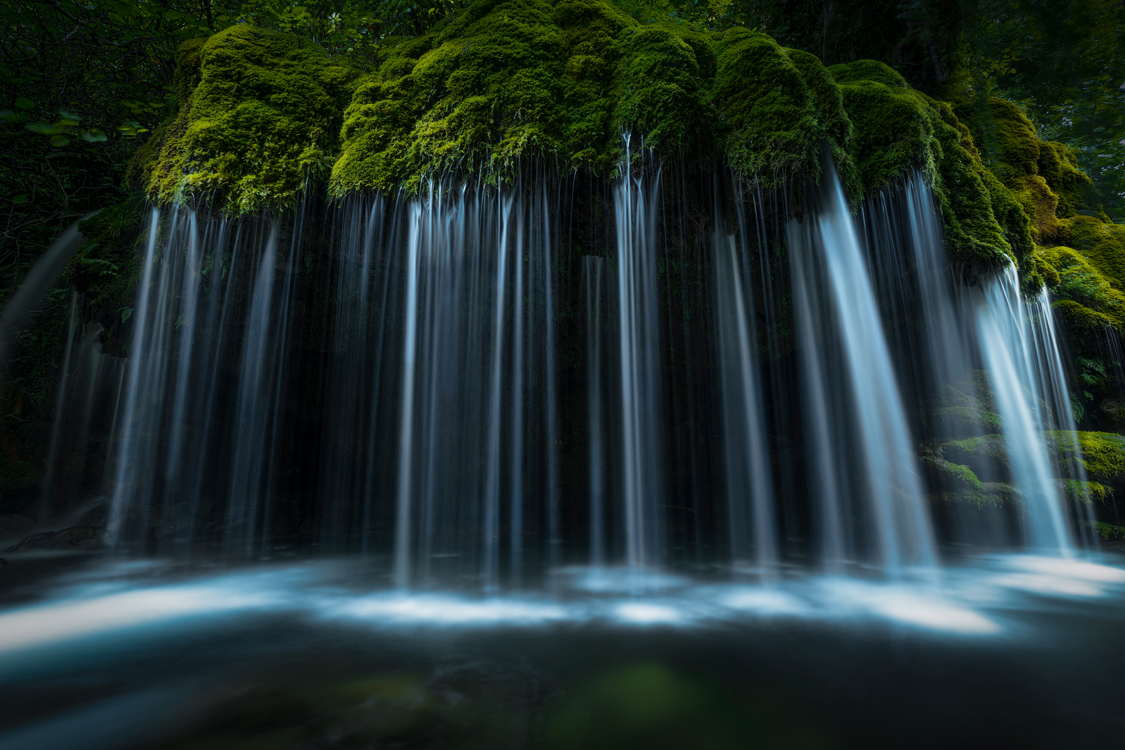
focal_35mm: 17
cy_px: 375
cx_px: 562
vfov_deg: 70.4
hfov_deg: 93.3
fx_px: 531
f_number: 13
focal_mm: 17
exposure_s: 25
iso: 100
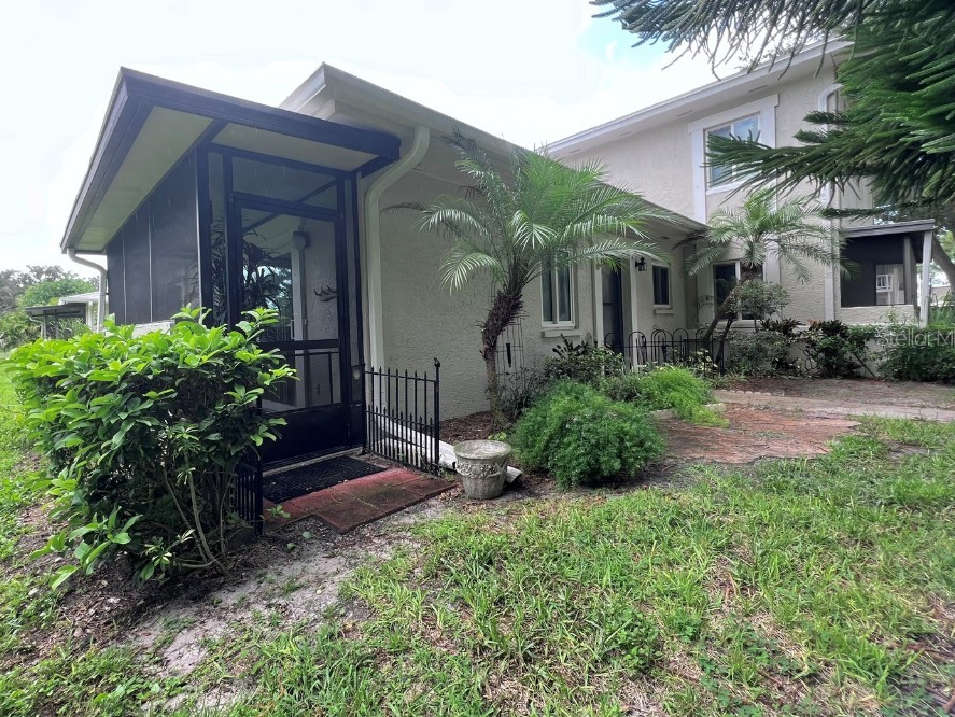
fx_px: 414
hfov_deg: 97.8
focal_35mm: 15
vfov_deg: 81.7
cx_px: 427
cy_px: 337
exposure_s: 1/99
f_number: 1.8
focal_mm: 1.57
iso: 40
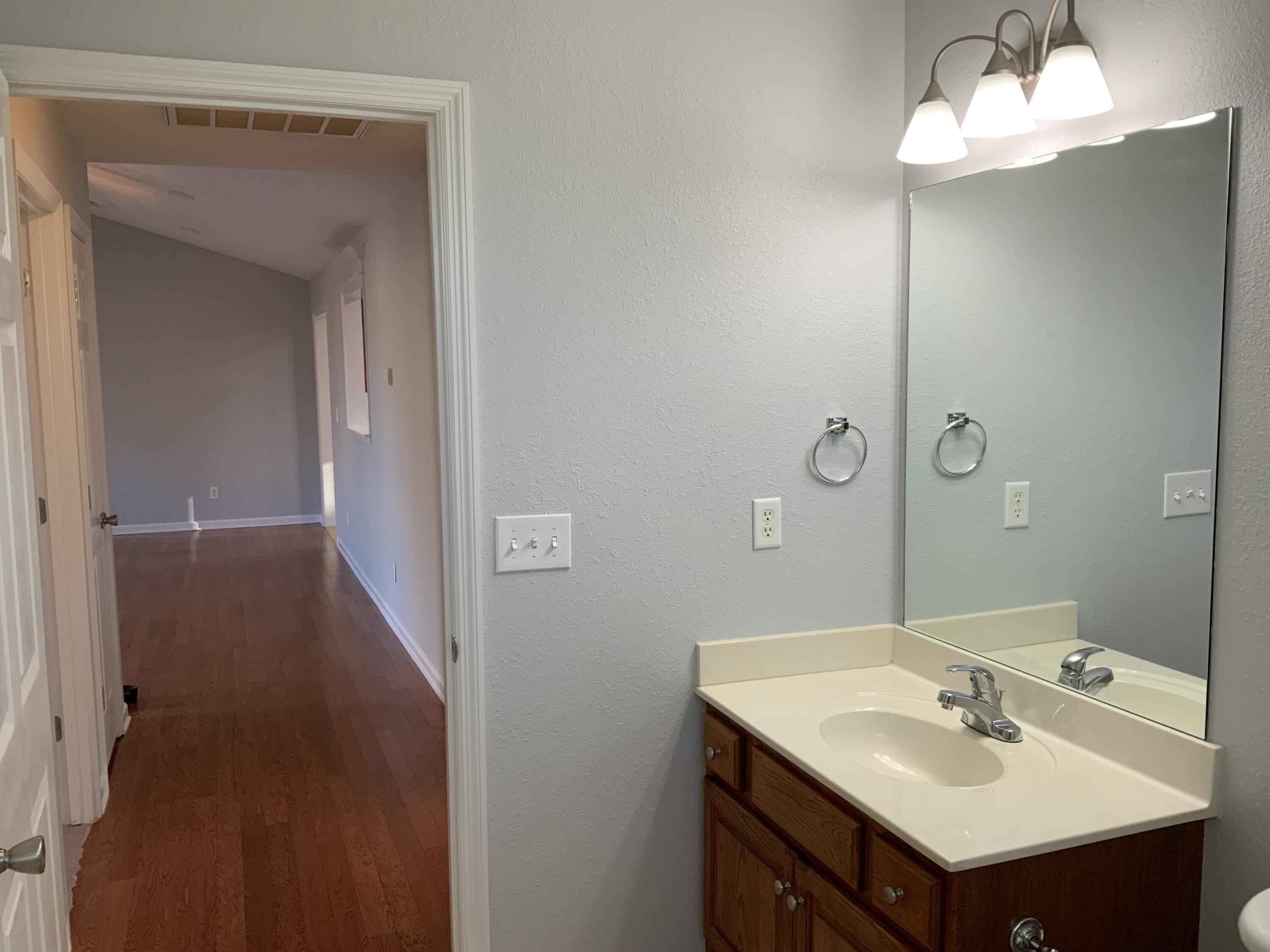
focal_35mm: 29
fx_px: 1064
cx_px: 635
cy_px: 476
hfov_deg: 61.7
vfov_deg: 48.2
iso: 64
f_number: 1.8
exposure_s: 1/120
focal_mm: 3
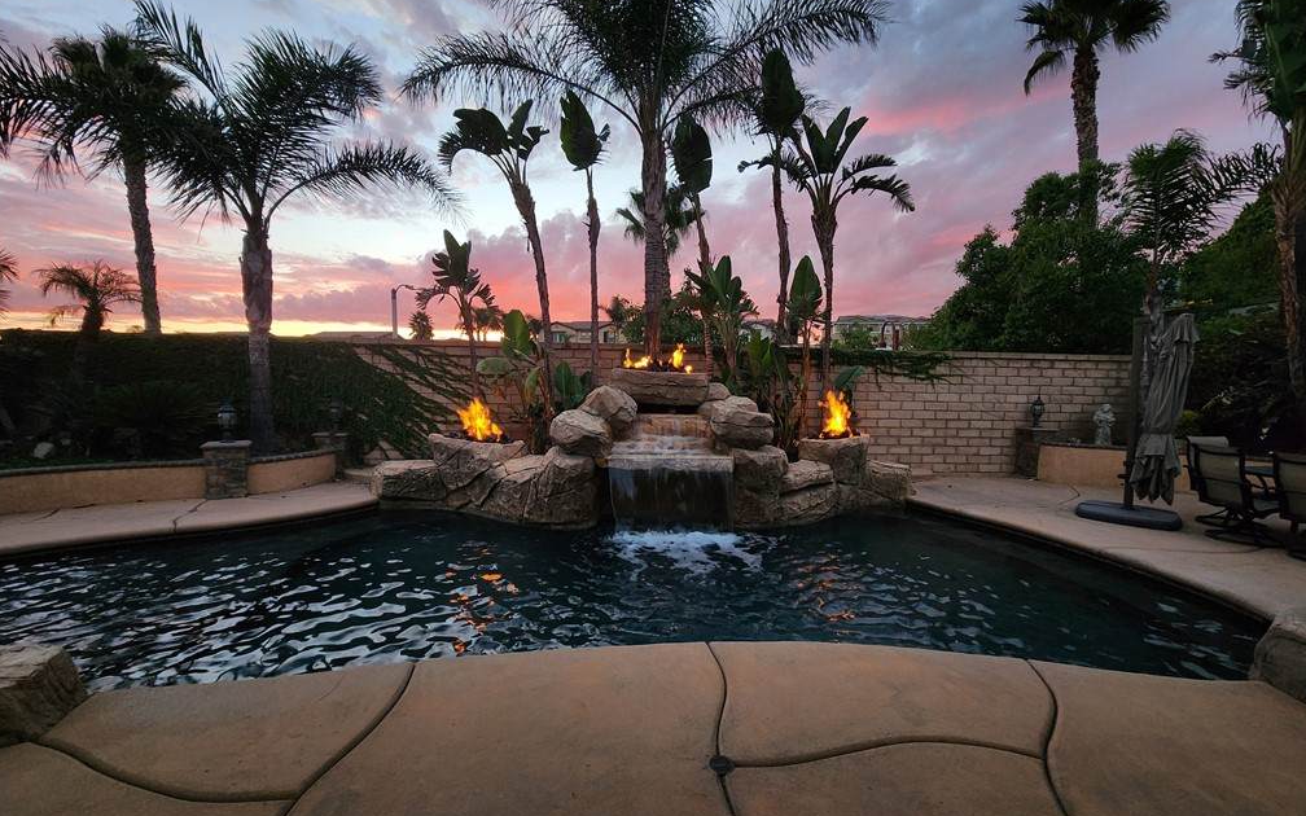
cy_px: 438
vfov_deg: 78.5
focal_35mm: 14
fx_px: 498
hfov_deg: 105.3
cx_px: 653
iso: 50
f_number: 2.2
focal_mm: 2.2
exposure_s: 1/60
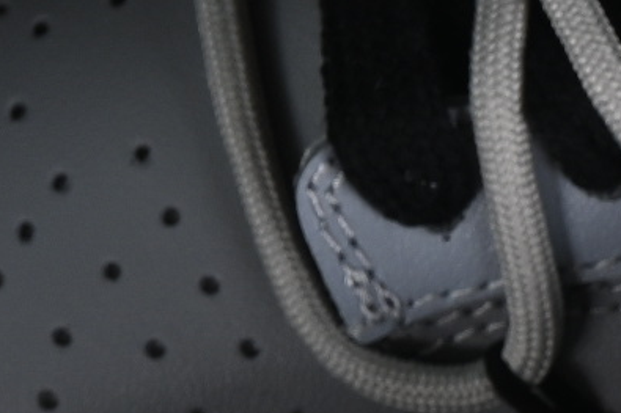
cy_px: 499
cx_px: 1267
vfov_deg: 2.6
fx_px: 9121
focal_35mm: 529
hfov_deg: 3.9
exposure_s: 1/80
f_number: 6.3
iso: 160
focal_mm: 50
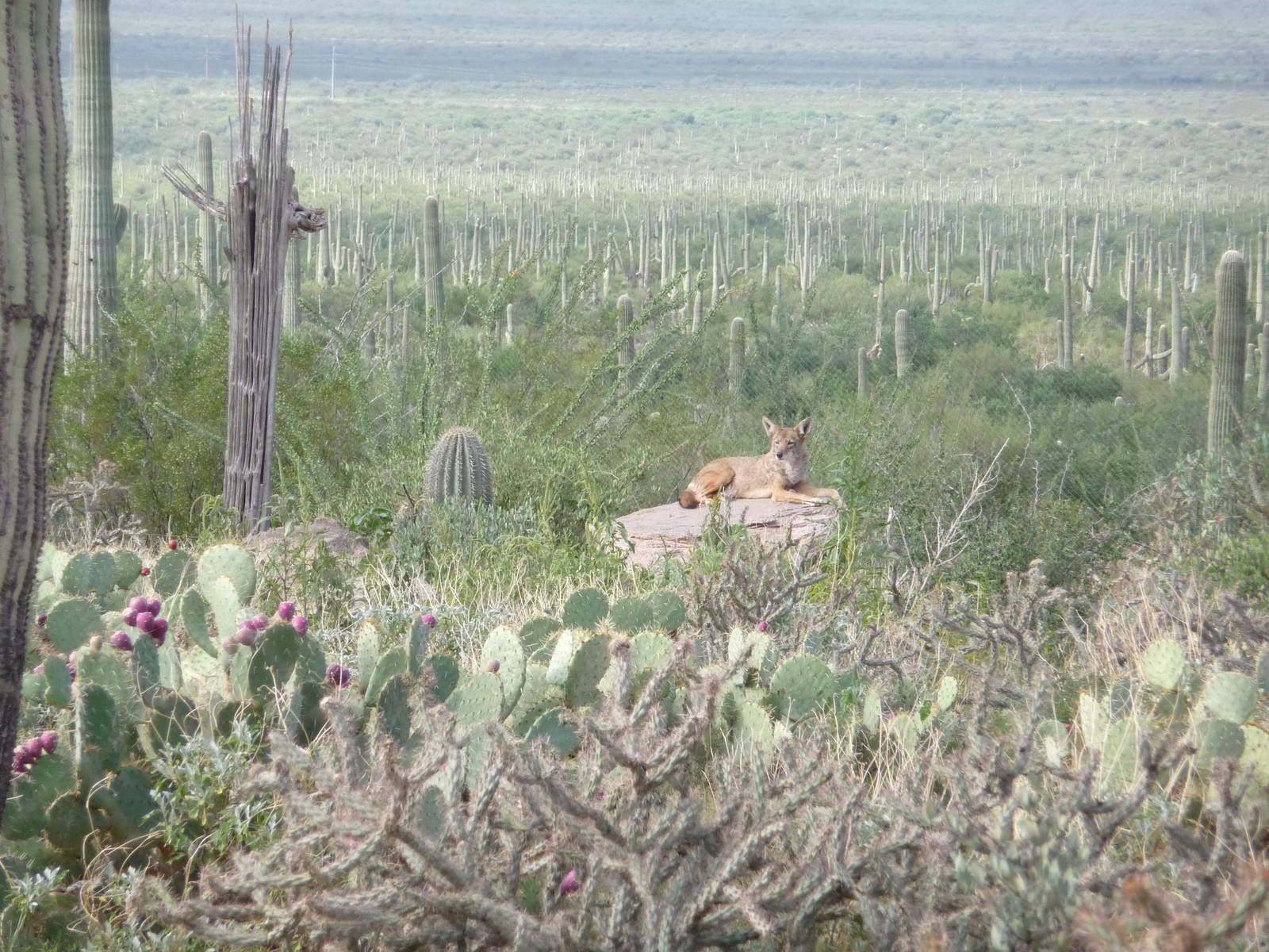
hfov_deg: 7.5
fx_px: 9678
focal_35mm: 264
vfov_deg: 5.6
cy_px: 476
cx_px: 634
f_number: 4.9
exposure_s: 1/500
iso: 250
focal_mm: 45.4
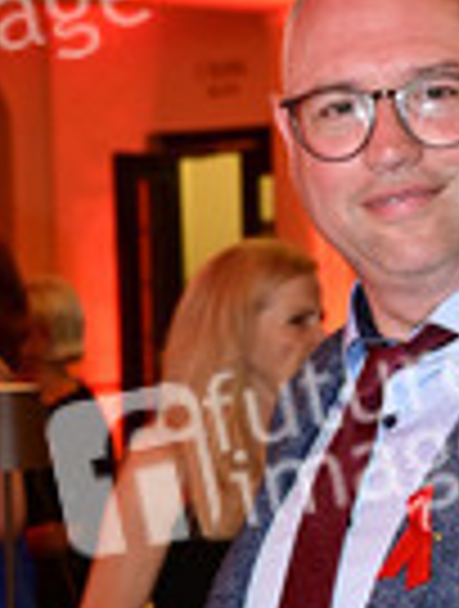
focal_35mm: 105
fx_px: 1848
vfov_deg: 18.0
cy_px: 676
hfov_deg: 14.0
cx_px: 410
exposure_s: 1/200
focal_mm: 37
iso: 1600
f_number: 4.5
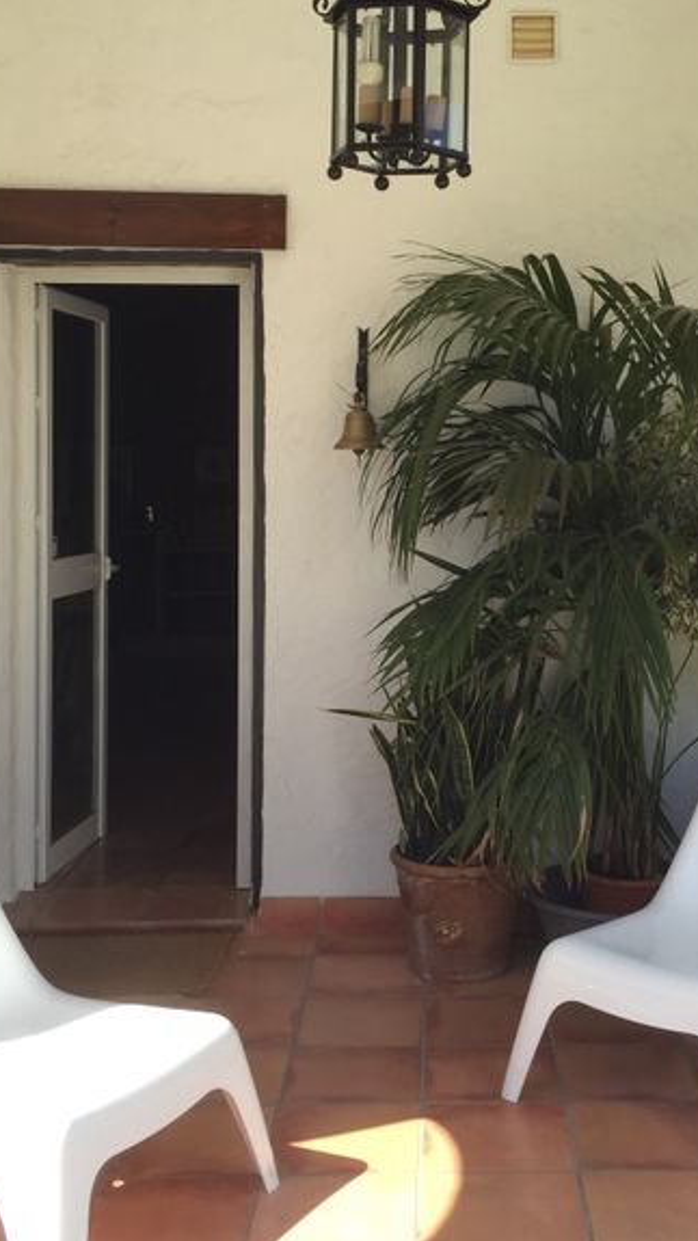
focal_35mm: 44
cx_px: 480
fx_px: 1447
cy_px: 484
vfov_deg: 46.1
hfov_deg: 26.9
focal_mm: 4.15
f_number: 2.2
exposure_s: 1/618
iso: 32
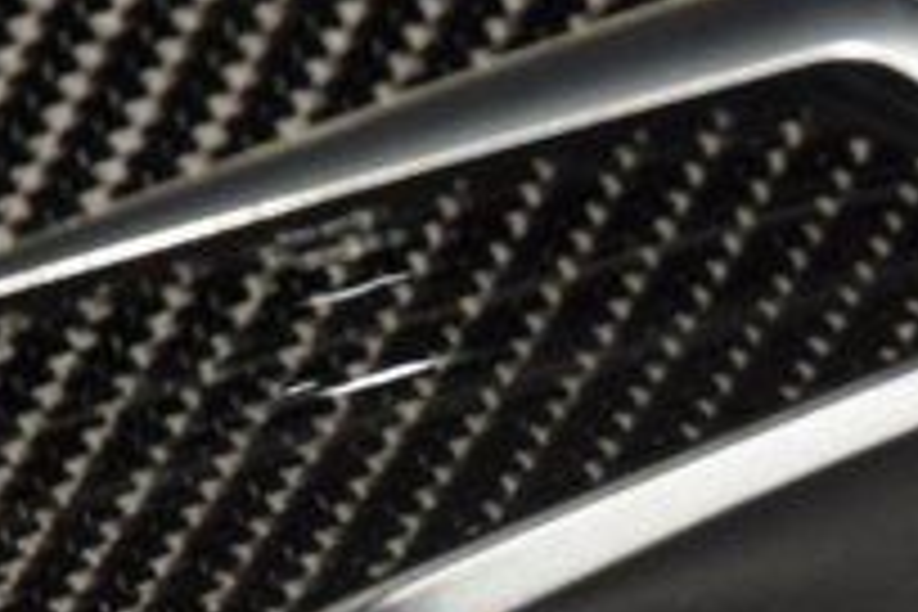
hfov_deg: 3.9
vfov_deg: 2.6
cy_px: 250
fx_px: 13463
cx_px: 1534
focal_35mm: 528
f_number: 8
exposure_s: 1/125
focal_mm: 70
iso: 100
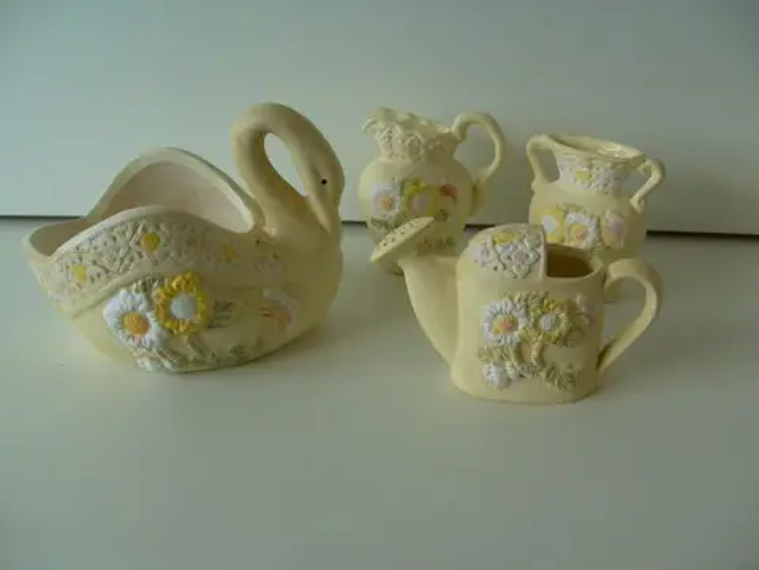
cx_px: 380
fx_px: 811
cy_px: 285
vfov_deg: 38.7
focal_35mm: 37
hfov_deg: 50.1
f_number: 3.5
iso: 64
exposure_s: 1/55
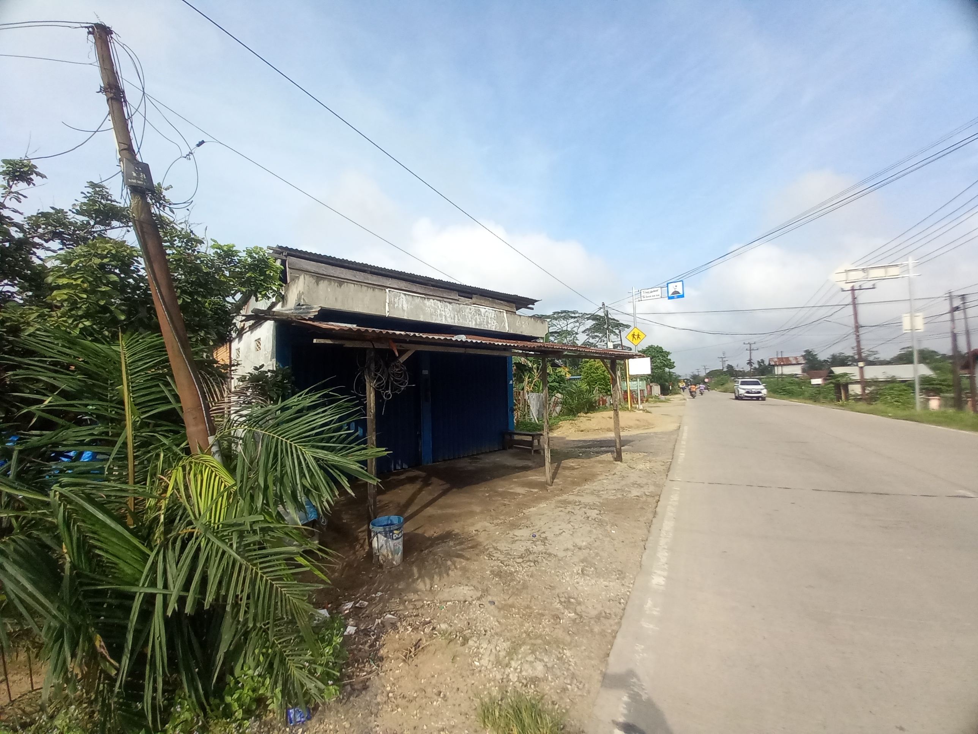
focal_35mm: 13
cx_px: 489
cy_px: 367
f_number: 2.2
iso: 40
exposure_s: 1/1035
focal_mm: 1.13
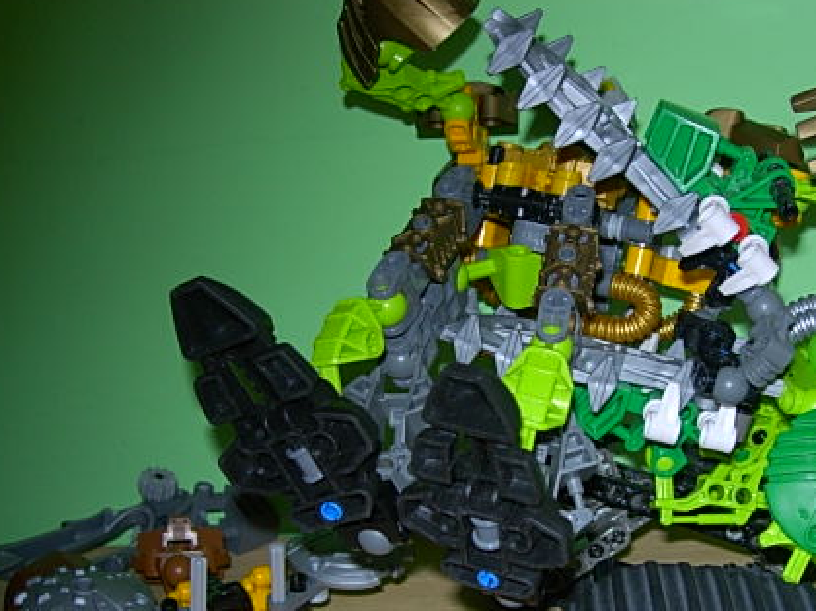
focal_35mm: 58
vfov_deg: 24.9
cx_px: 534
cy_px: 455
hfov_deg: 33.0
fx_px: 1367
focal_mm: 7.8
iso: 79
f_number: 2.8
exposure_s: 1/64
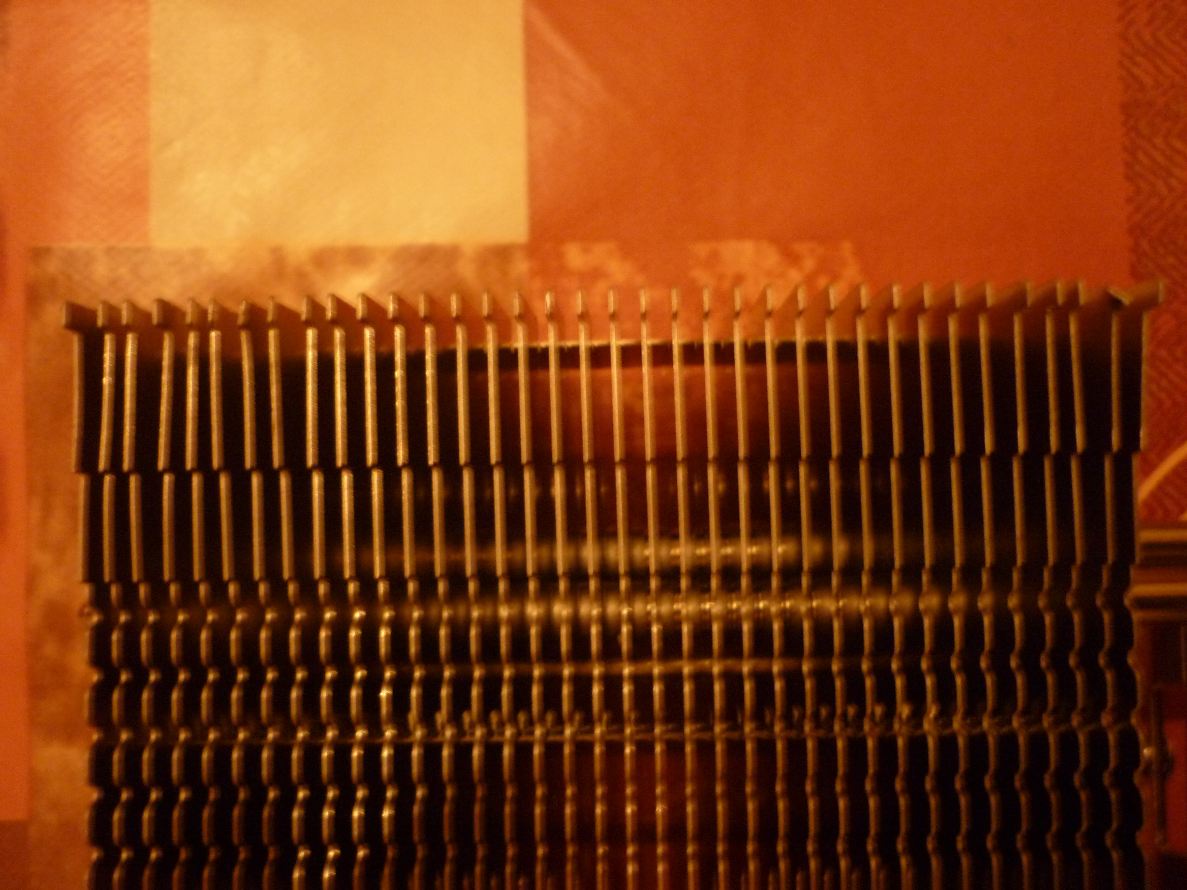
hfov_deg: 55.4
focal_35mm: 33
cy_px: 445
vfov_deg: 42.9
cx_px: 594
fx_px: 1132
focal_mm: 5.5
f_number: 2.8
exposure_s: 1/4
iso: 400
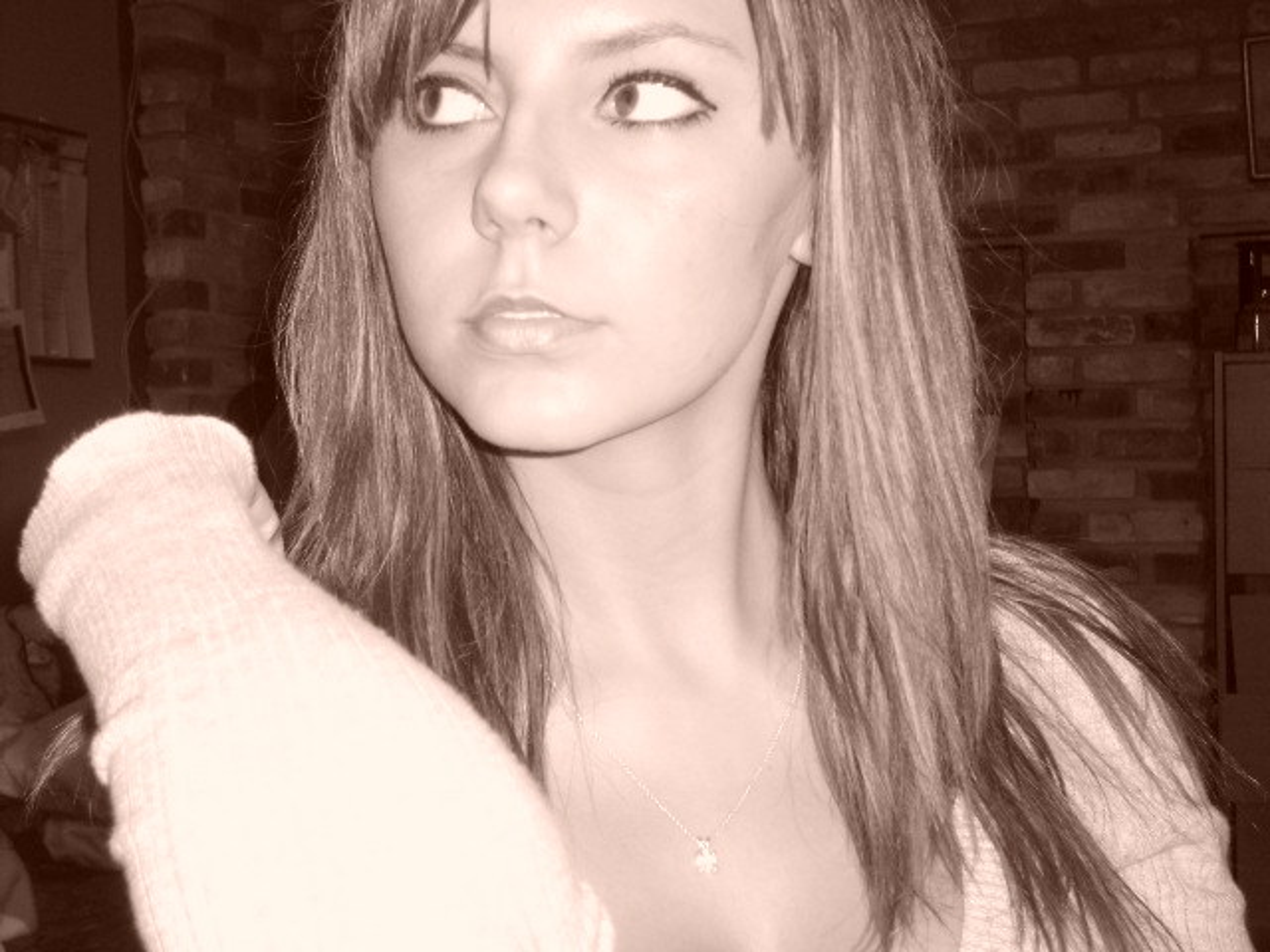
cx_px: 635
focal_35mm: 61
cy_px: 476
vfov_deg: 24.0
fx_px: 2238
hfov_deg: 31.7
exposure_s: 1/60
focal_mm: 10.3
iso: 100
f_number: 3.6
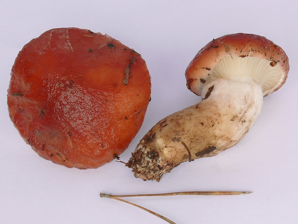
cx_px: 149
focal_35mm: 75
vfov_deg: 19.6
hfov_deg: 26.0
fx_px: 646
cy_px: 112
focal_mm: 15.8
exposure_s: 1/10
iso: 100
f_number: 11
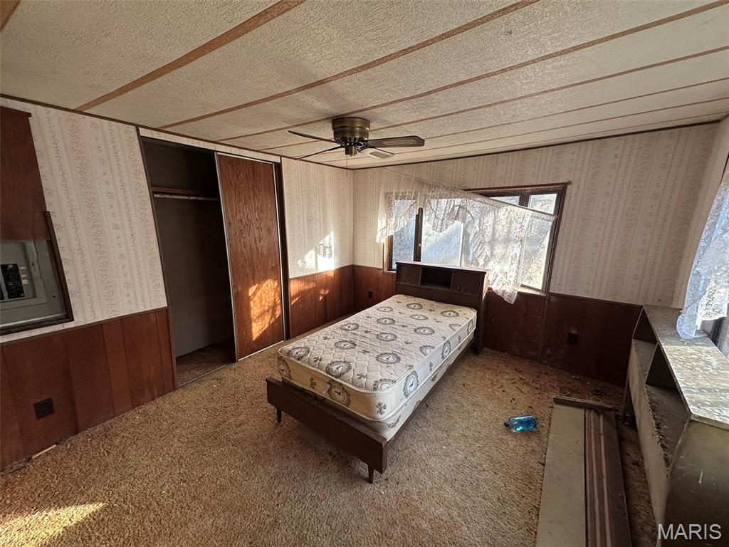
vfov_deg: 85.7
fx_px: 295
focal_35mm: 14
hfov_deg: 102.1
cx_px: 364
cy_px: 274
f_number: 2.2
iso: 100
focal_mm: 2.22
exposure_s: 1/99
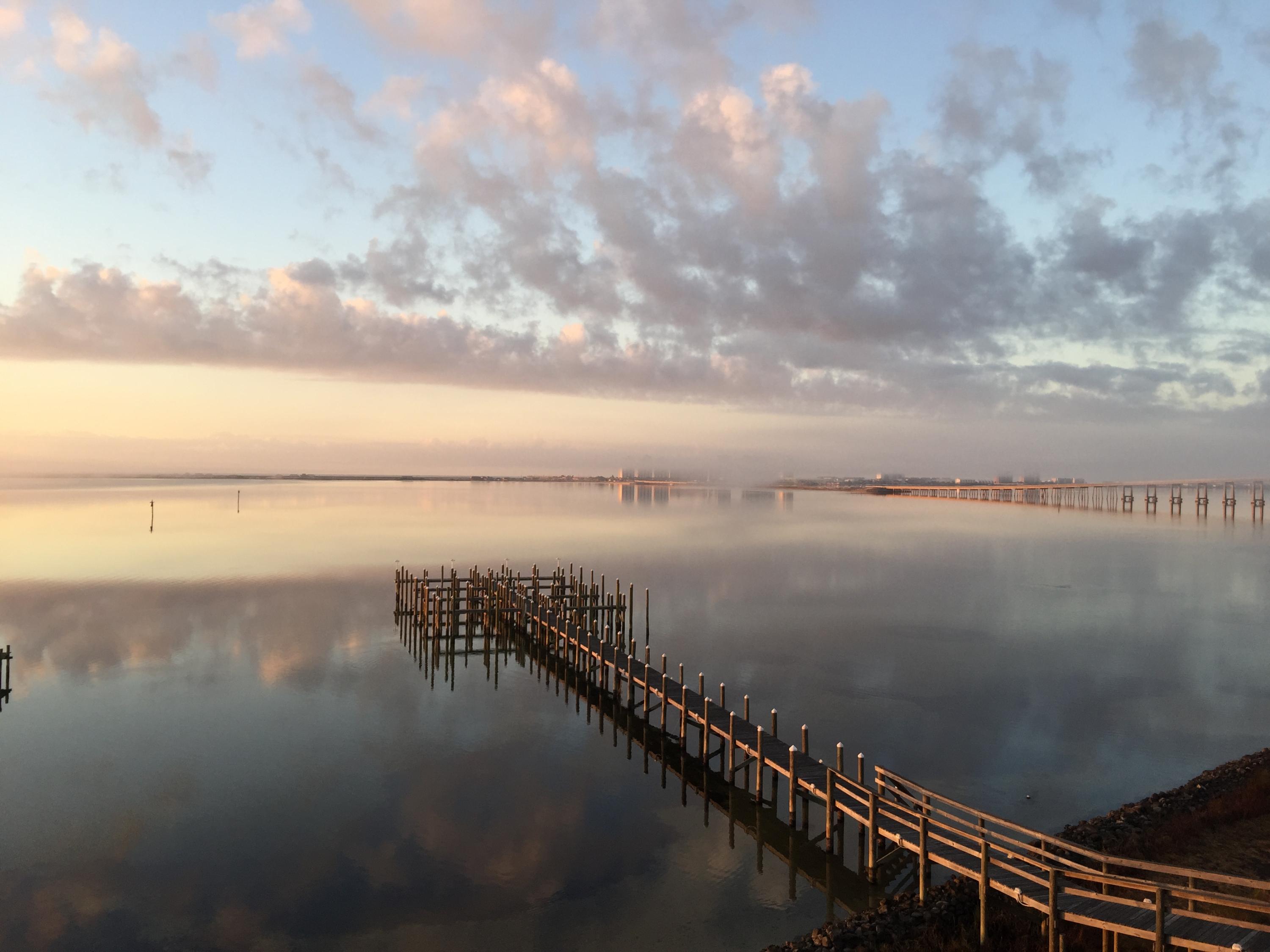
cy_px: 476
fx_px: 1064
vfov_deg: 48.2
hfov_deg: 61.7
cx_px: 635
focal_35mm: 29
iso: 32
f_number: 2.2
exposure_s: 1/238
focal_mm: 4.15
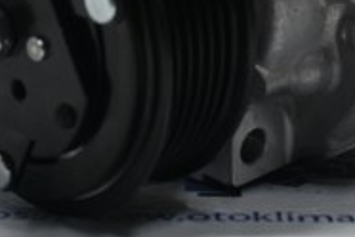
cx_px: 281
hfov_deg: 12.1
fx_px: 1672
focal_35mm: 170
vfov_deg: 7.9
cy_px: -134
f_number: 5.3
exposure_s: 1/60
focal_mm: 35
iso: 640
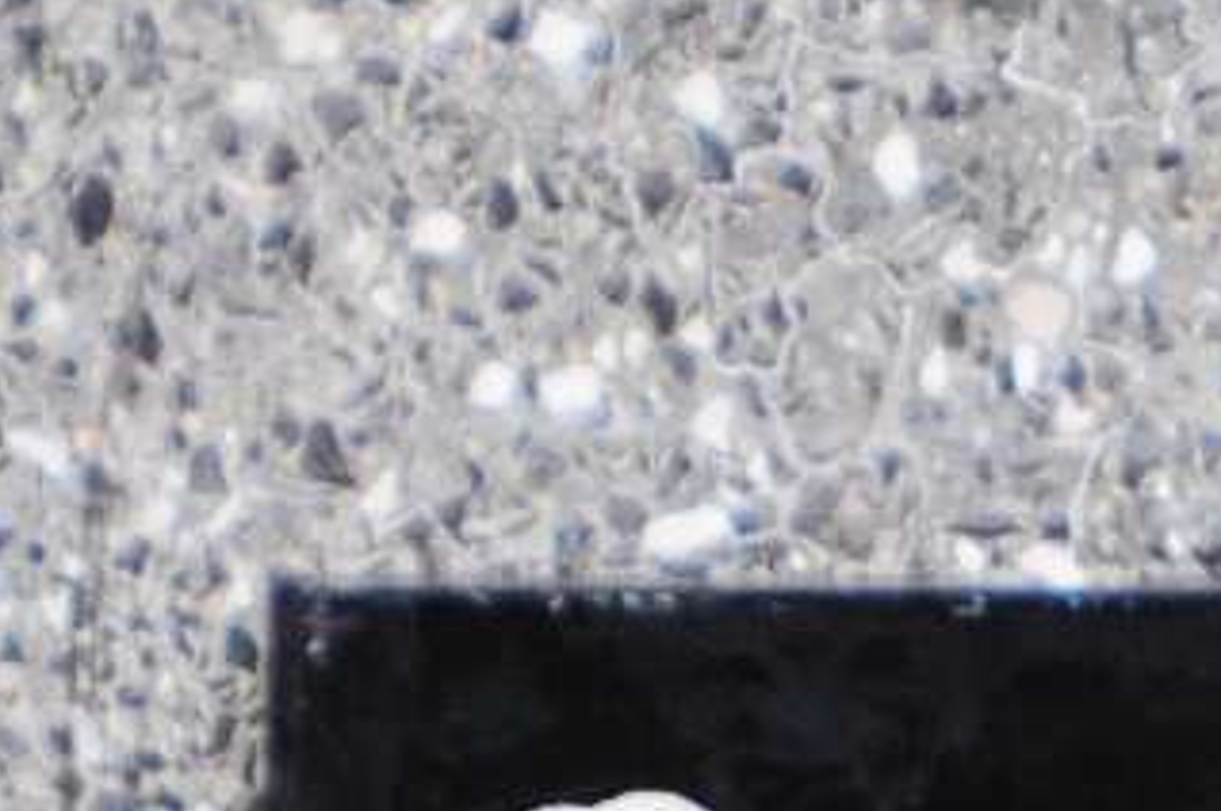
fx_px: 46057
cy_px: 2559
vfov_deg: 1.0
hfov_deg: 1.5
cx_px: 2308
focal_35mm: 1359
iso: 640
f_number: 7.1
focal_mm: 135
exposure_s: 1/160
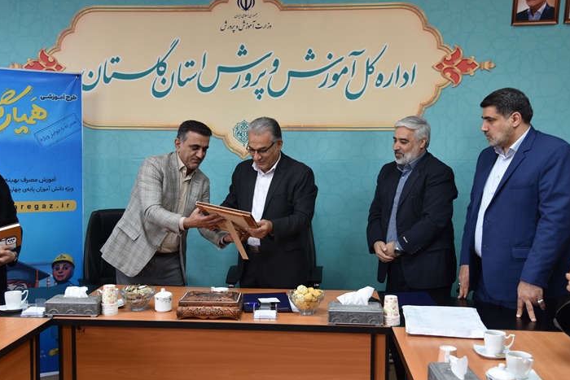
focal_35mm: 40
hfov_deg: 48.4
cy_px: 201
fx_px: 633
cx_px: 261
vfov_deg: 33.4
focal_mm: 35
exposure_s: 1/60
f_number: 4
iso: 450
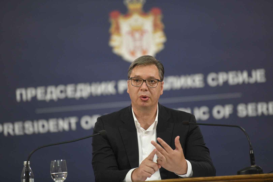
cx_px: 136
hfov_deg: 10.3
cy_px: 91
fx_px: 1517
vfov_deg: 6.9
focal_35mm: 200
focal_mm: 200
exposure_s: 1/250
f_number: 2.8
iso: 2500
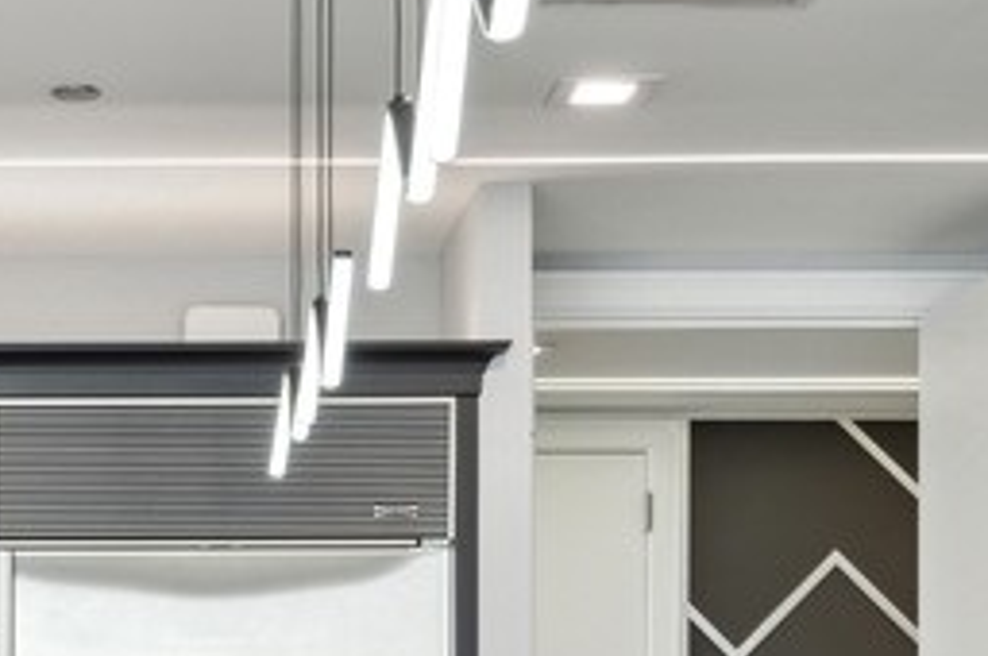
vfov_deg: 16.0
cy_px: 849
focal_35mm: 81
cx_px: 228
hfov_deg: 24.8
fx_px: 2220
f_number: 9.5
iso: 200
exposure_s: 1/20
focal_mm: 23
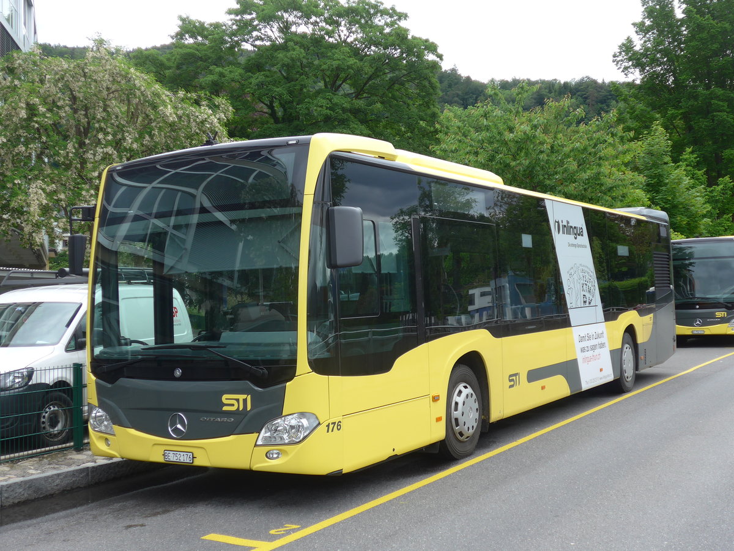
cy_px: 276
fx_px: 933
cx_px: 367
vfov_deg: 32.9
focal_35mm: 44
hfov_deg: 42.9
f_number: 2.8
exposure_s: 1/500
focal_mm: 9
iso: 80
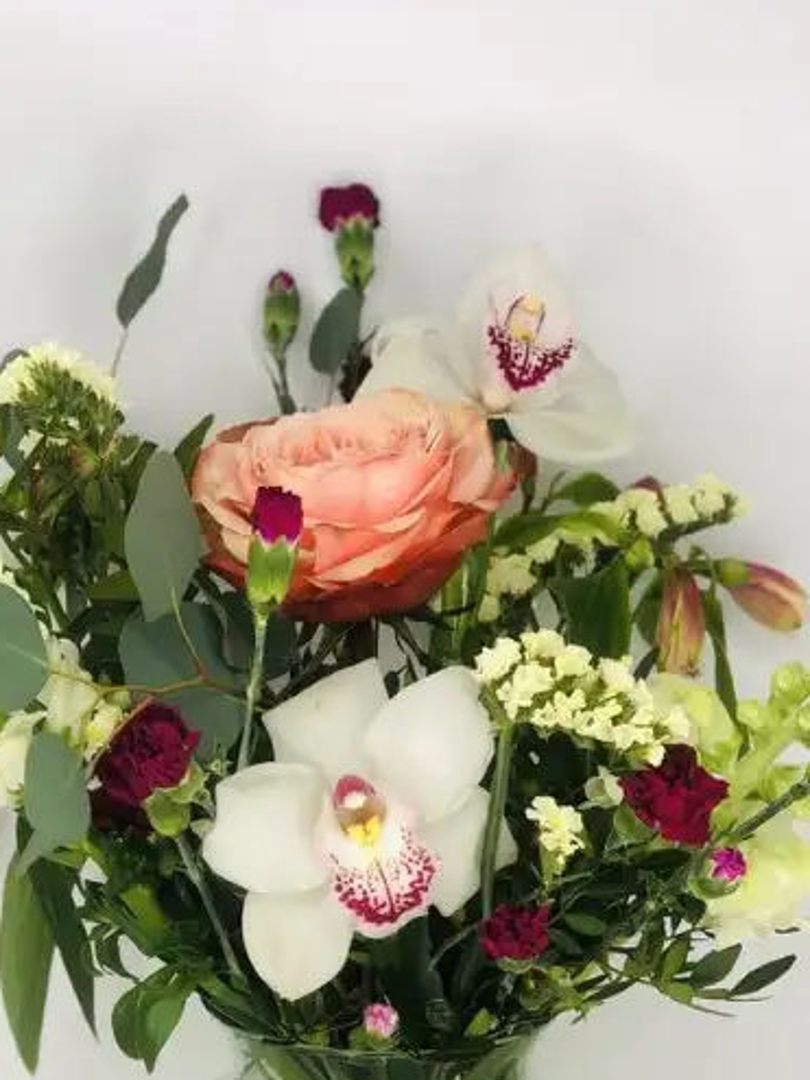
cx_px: 330
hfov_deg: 17.5
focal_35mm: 84
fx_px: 2622
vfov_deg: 23.0
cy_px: 849
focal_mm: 6
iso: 16
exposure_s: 1/50
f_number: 2.4
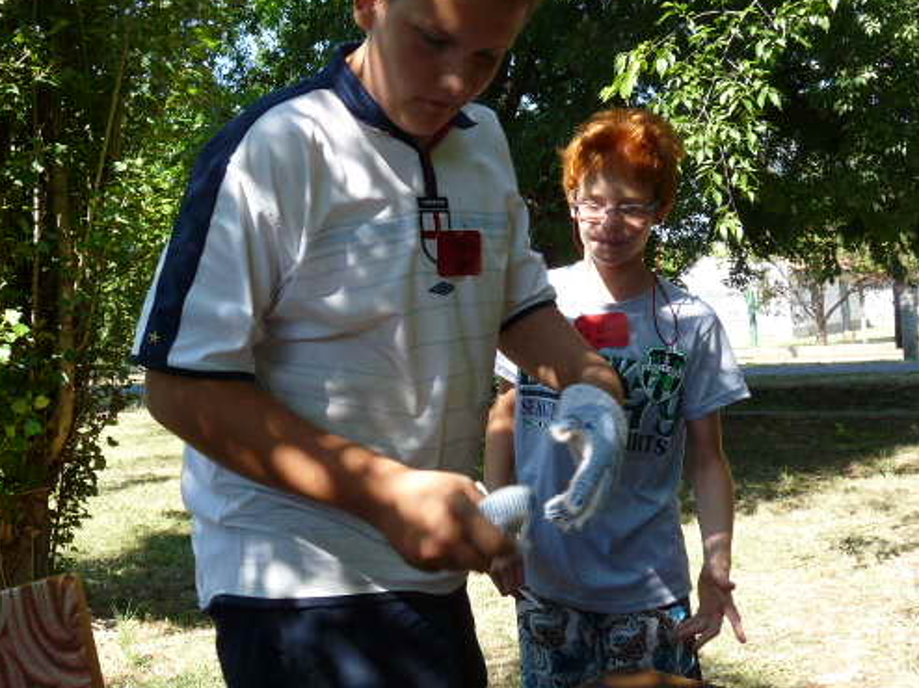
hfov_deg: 52.6
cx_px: 448
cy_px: 286
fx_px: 929
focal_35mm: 35
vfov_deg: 40.5
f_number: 4
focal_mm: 4.8
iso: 100
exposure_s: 1/160
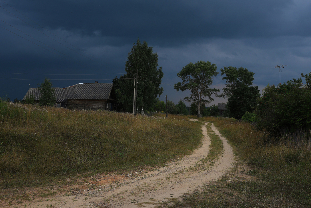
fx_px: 380
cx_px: 156
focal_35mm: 44
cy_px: 104
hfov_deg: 44.5
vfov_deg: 30.5
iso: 200
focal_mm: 44
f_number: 10
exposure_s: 1/200
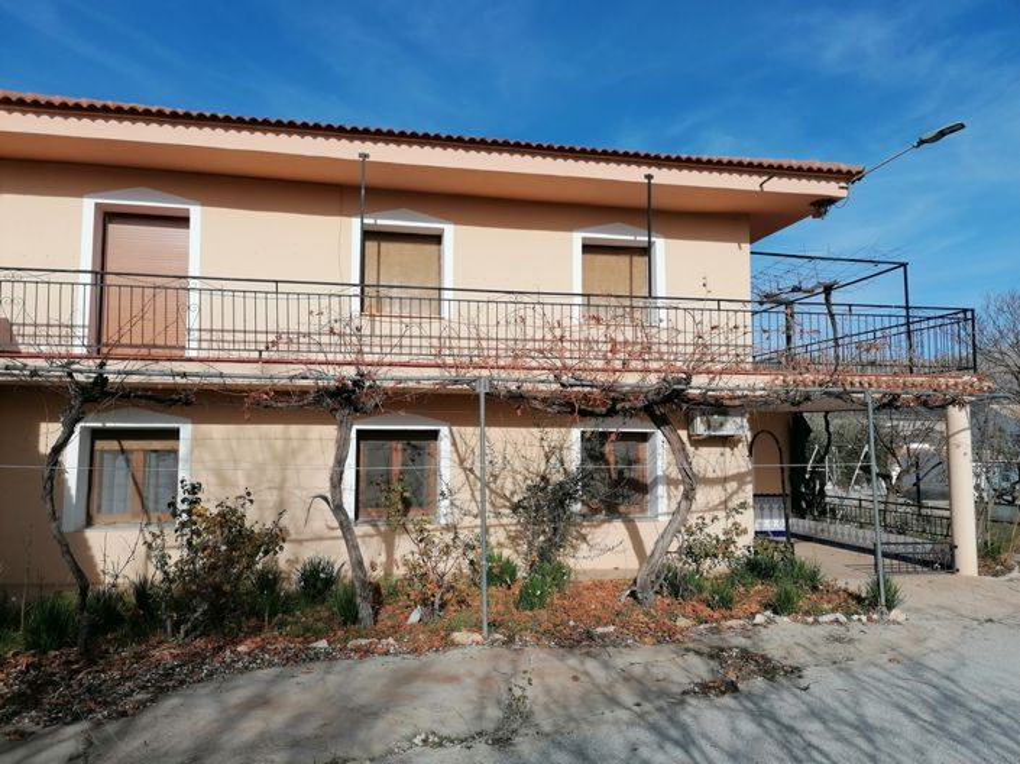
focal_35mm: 27
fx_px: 795
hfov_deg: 65.3
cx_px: 510
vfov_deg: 51.3
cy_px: 382
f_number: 1.8
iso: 50
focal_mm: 4.75
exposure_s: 1/2353
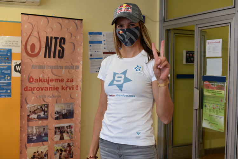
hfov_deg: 39.6
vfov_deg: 27.0
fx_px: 331
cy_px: 80
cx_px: 119
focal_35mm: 50
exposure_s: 1/60
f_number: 4
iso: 400
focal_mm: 50
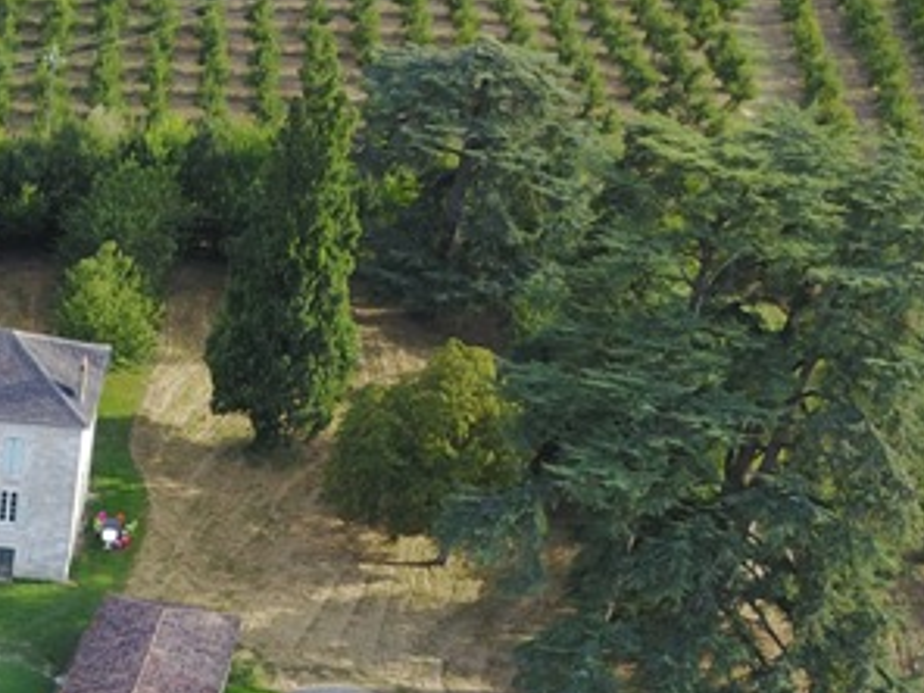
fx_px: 2109
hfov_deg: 22.3
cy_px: 1041
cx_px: -262
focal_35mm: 79
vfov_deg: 16.9
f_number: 2.2
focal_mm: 4.73
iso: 100
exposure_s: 1/295
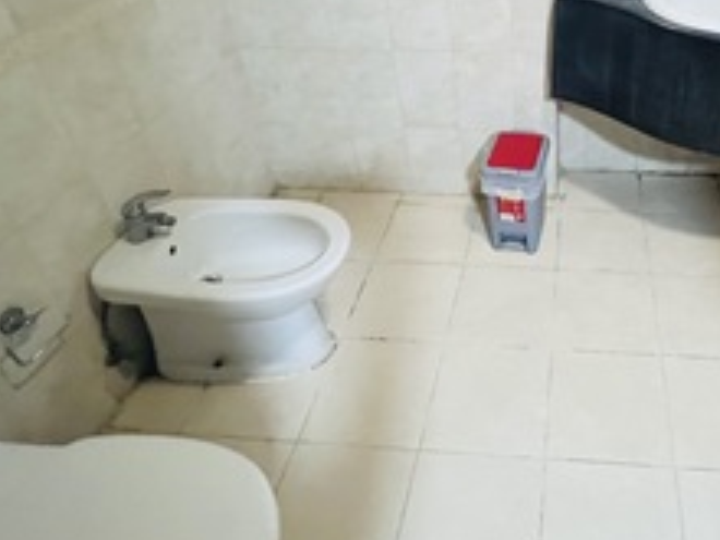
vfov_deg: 48.2
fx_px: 562
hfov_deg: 61.8
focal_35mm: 27
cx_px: 535
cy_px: 100
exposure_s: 1/50
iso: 800
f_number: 1.8
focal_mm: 1.57
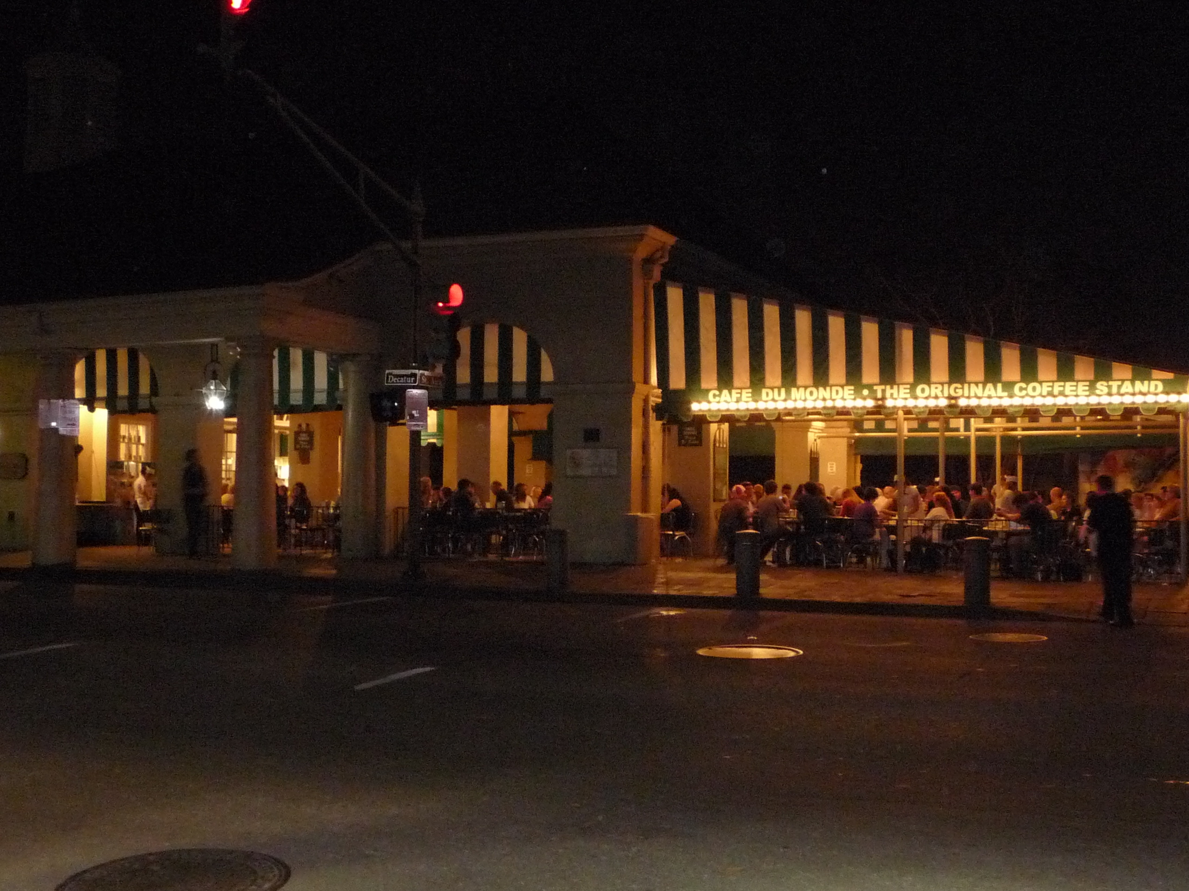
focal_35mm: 43
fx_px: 1477
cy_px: 446
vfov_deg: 33.6
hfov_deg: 43.9
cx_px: 594
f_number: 3.3
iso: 500
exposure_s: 1/8
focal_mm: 5.3
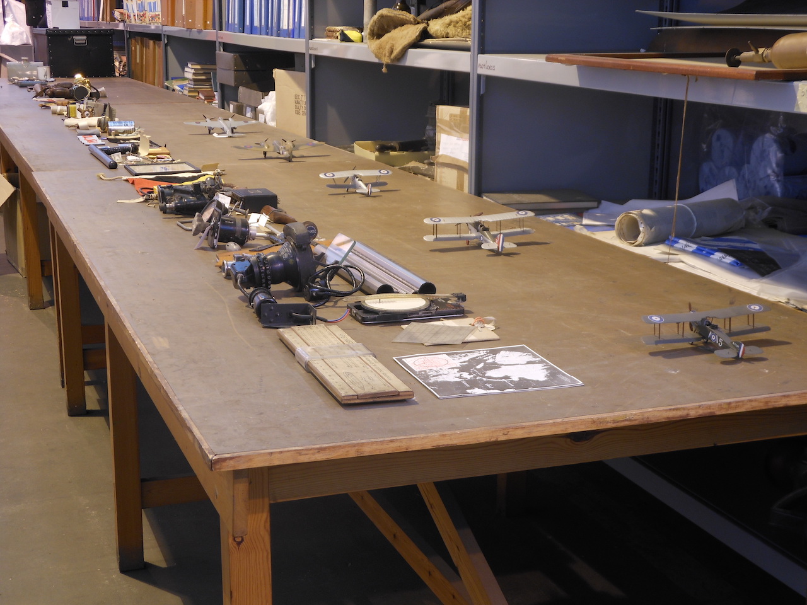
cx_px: 404
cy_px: 302
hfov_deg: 33.8
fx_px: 1329
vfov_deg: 25.7
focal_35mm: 57
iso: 80
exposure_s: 1/1.3
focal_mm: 10.2
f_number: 4.1
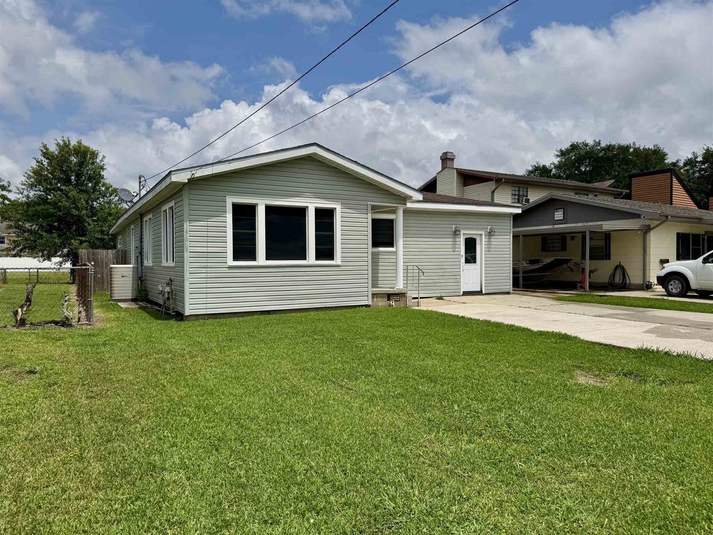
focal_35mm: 24
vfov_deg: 56.8
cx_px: 356
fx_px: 494
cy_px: 268
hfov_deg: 71.6
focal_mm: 6.76
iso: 80
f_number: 1.78
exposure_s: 1/10417
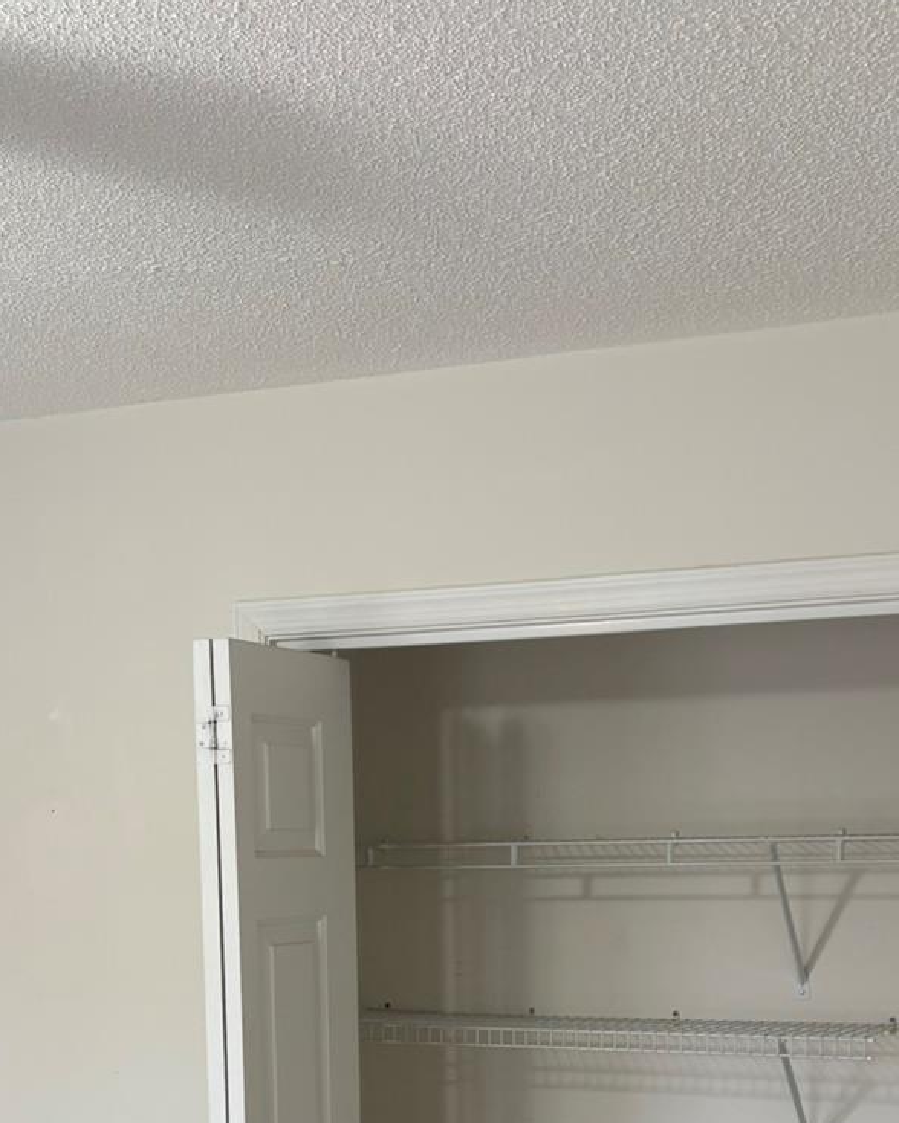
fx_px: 1763
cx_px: 486
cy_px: 1066
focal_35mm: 53
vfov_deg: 33.0
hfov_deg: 28.6
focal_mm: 5.96
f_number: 1.6
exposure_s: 1/60
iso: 80
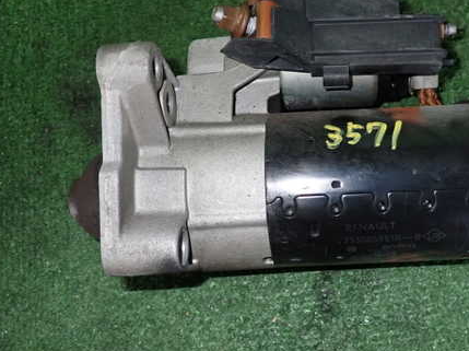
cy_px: 147
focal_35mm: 42
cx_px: 319
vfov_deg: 34.2
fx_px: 569
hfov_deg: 44.1
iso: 500
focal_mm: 5.4
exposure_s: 1/30
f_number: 6.3
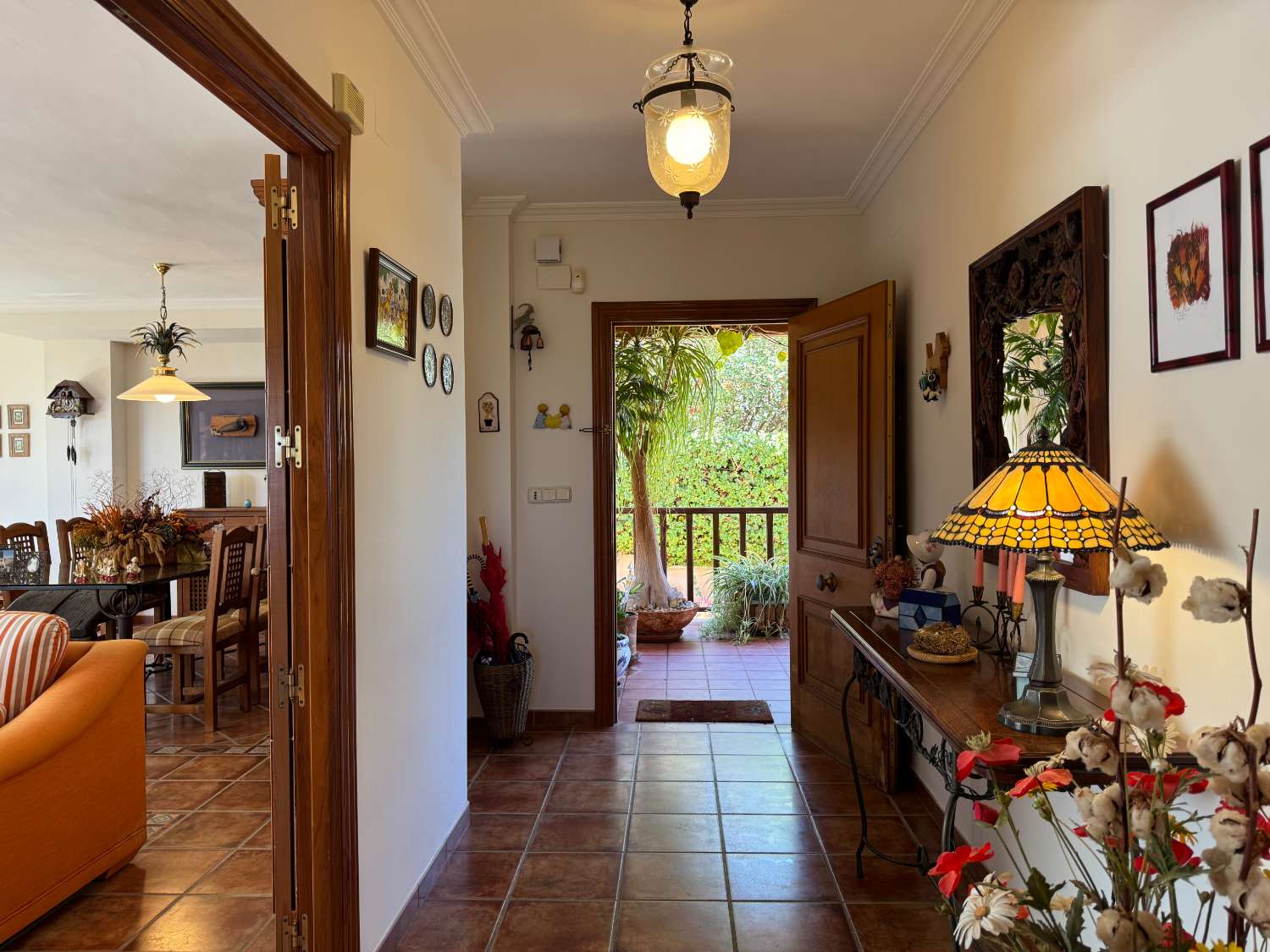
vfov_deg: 56.8
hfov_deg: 71.6
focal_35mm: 24
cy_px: 476
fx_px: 881
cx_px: 635
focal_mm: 6.76
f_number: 1.78
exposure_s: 1/100
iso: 100
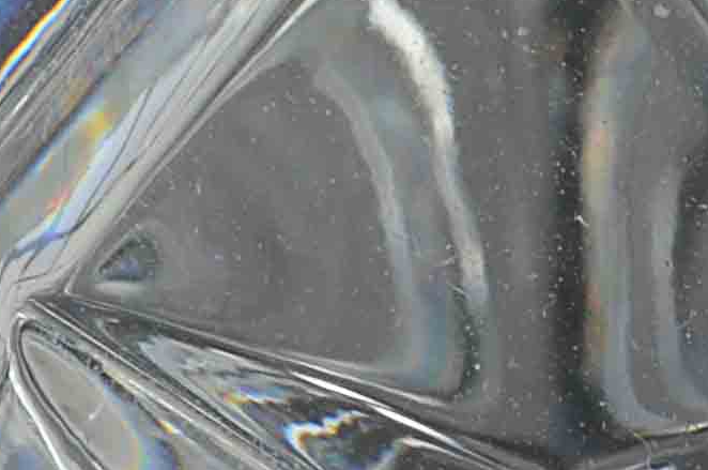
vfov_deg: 2.2
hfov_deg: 3.3
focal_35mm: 614
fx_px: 12049
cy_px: 61
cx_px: 1404
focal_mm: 55
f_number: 18
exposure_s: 1/80
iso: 100
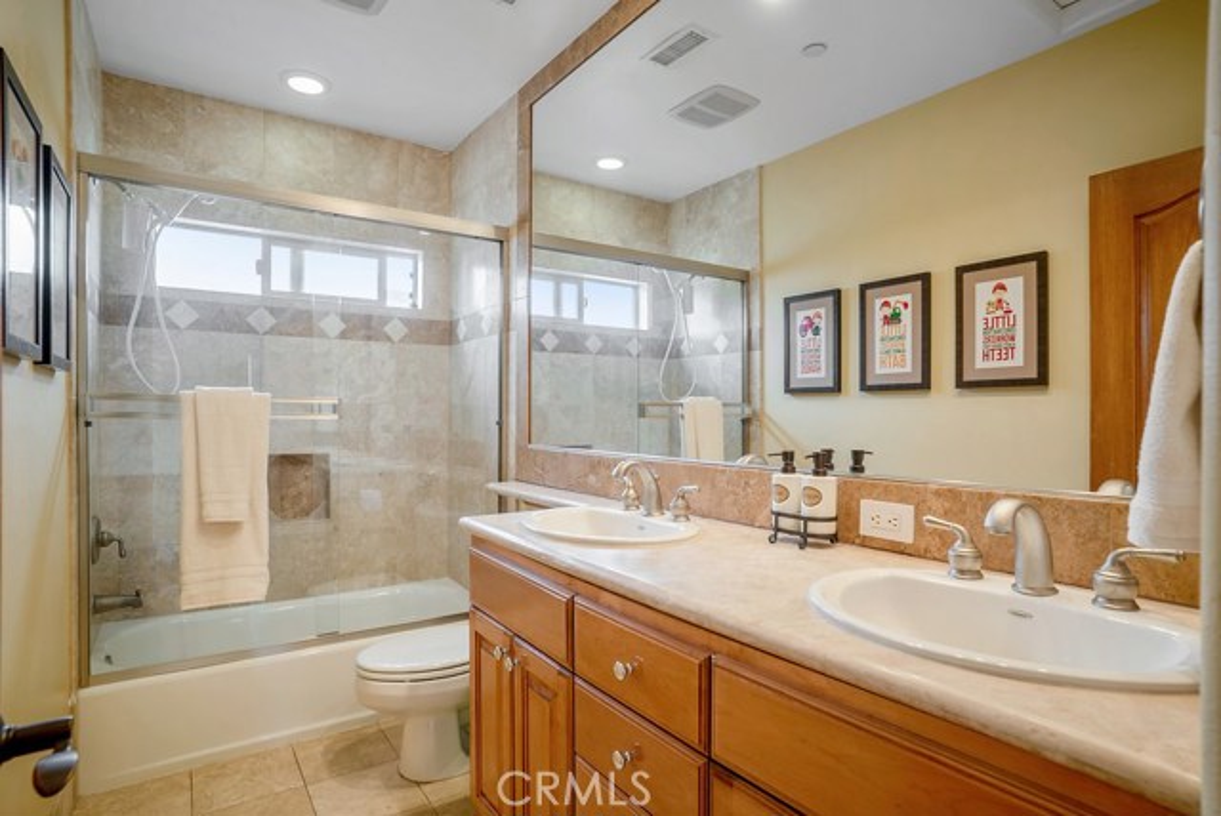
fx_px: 611
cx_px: 610
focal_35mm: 18
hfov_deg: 89.9
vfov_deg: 67.5
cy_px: 408
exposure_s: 1/25
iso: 125
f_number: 8
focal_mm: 18
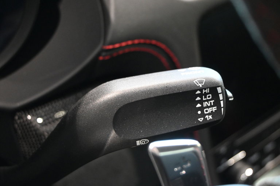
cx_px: 140
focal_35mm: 49
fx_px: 379
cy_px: 93
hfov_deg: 40.5
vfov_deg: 27.7
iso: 3600
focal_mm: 32.5
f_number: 5
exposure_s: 1/60
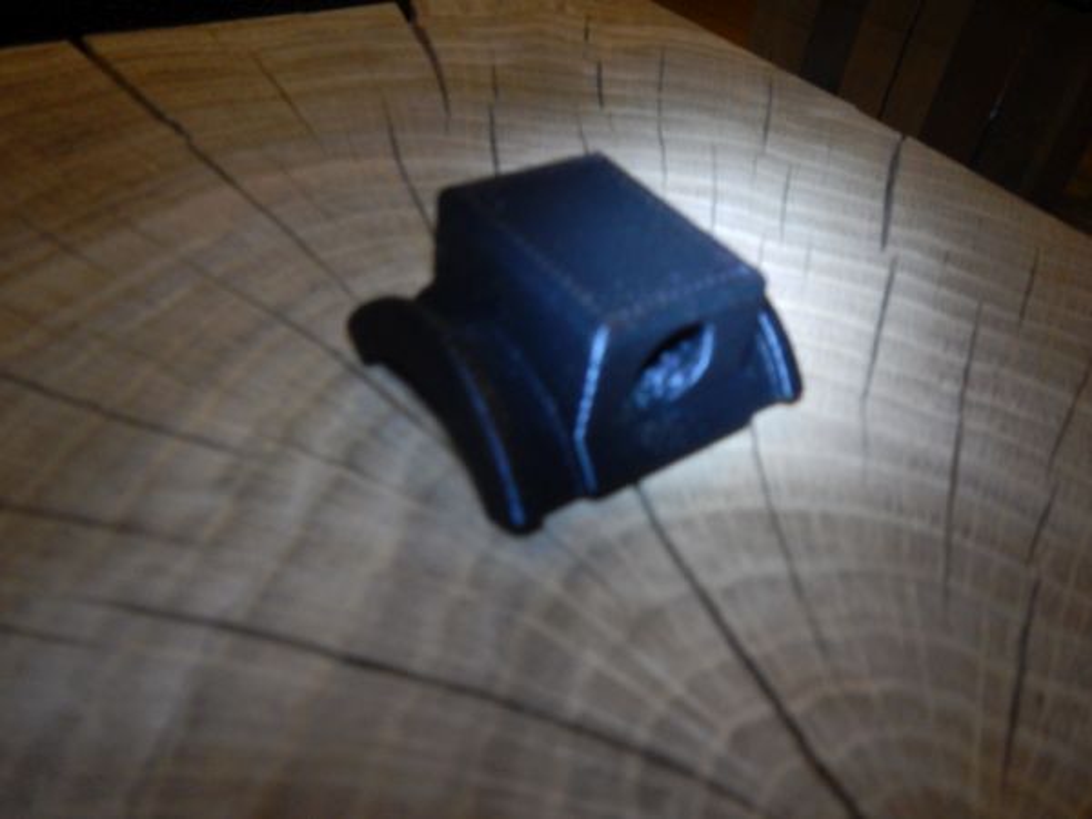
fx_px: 883
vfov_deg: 49.7
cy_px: 410
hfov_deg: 63.4
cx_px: 546
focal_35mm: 28
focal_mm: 5
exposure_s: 1/10
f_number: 3.9
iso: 400
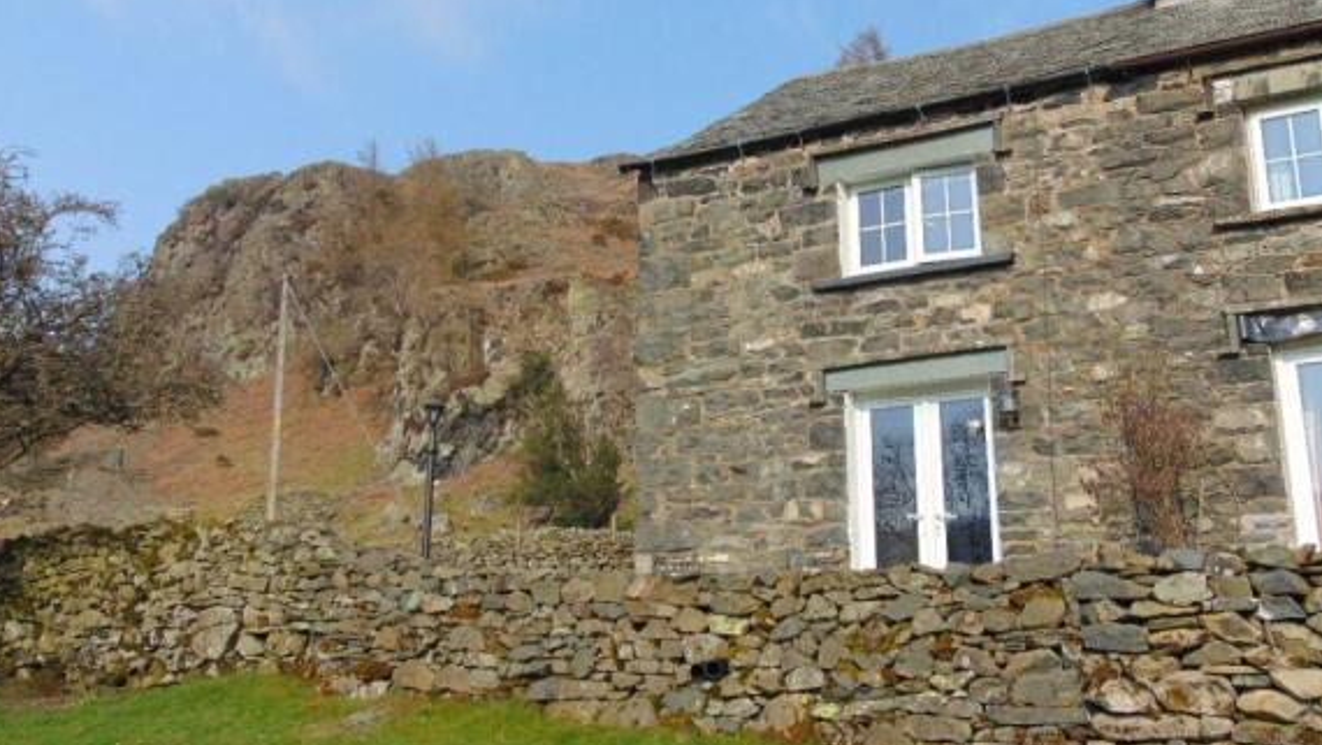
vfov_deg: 30.4
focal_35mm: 39
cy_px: 303
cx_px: 662
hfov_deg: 51.6
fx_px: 1367
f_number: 3.2
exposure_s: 1/1000
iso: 80
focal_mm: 6.3
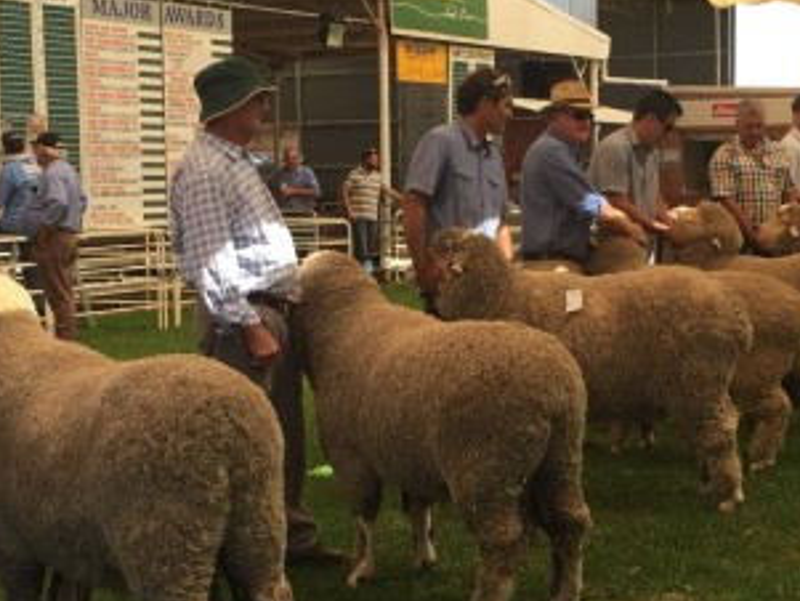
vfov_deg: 19.9
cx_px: 526
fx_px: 1711
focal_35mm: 74
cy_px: 332
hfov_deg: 26.2
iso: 32
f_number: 2.2
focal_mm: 4.15
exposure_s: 1/534
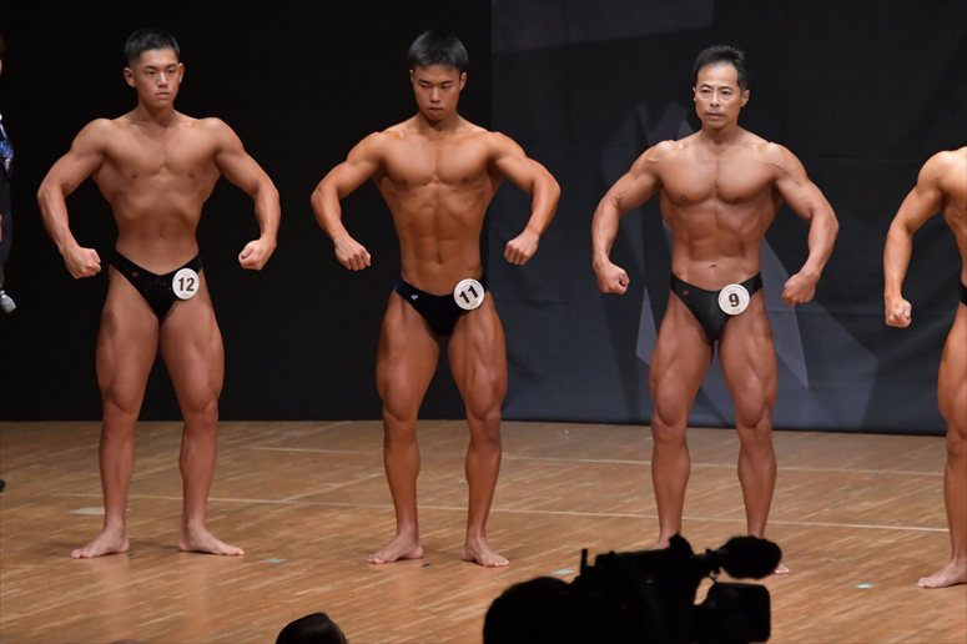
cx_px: 484
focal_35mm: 285
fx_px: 7652
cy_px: 322
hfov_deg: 7.2
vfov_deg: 4.8
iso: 6400
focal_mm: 190
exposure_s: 1/400
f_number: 5.6
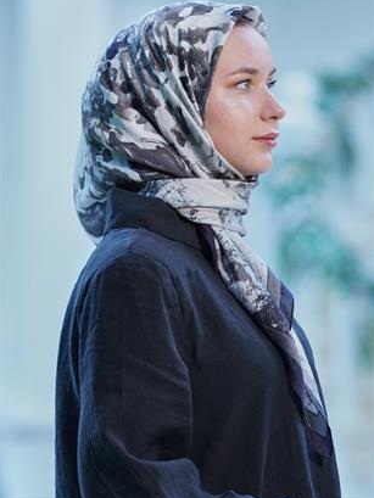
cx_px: 188
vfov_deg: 13.9
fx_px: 2045
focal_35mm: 142
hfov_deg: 10.5
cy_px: 220
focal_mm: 130
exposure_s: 1/200
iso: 640
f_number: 3.5
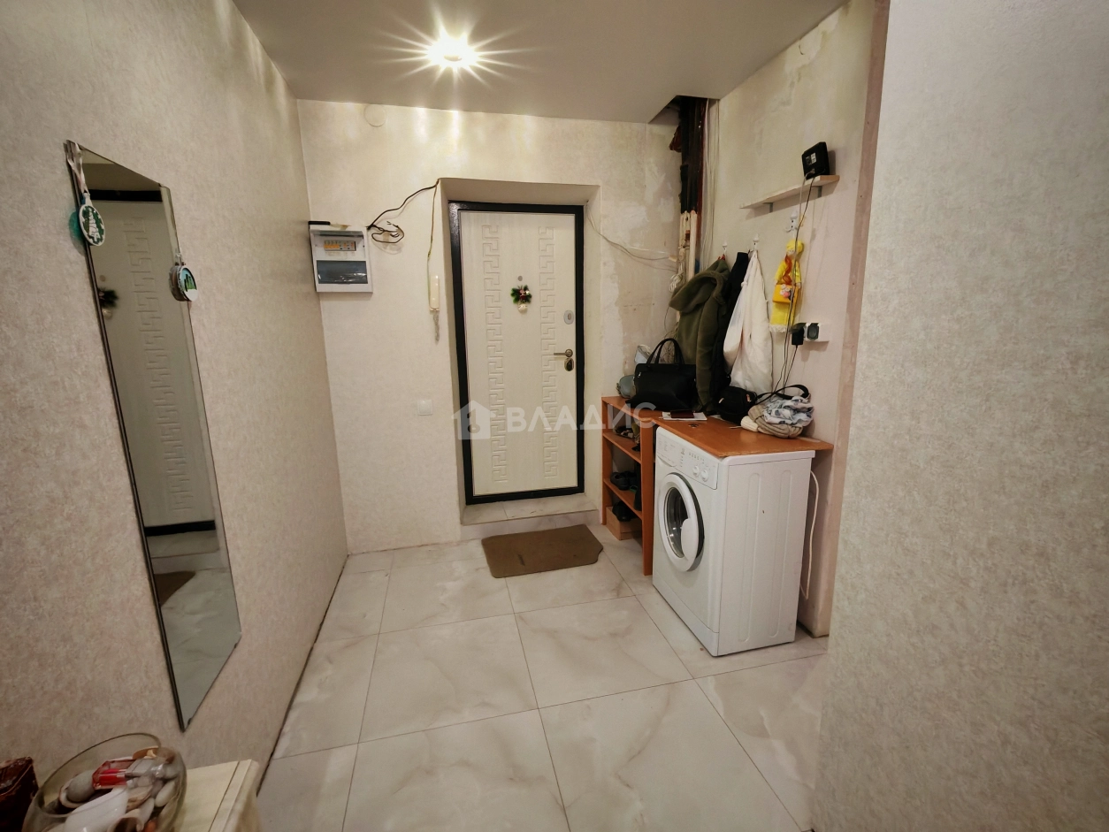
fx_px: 513
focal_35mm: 16
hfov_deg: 94.5
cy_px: 416
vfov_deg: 78.1
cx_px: 554
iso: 400
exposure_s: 1/33
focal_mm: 1.96
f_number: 2.2
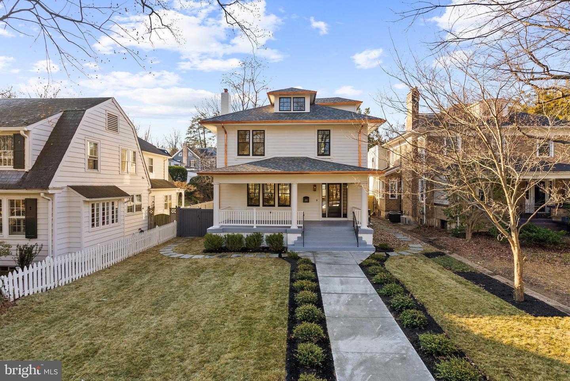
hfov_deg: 90.0
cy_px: 190
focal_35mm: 18
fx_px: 285
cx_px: 285
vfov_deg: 67.4
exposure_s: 1/125
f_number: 8
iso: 250
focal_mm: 18
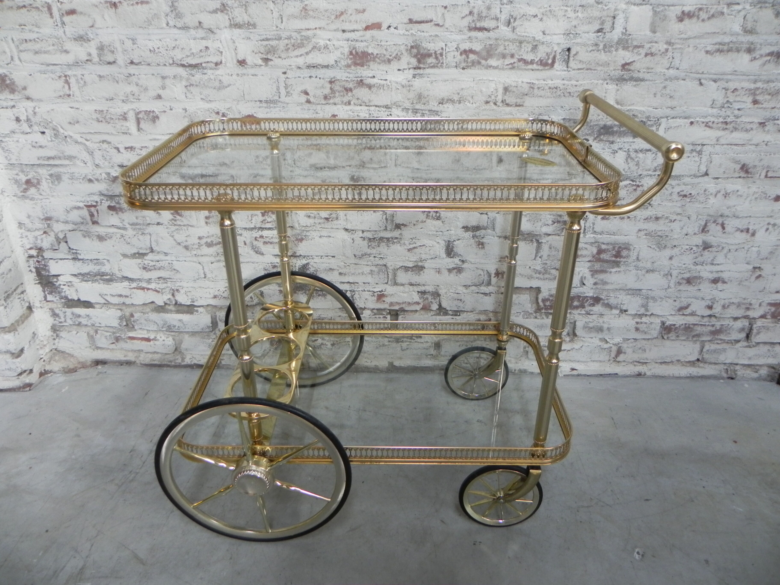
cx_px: 390
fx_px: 586
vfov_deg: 53.1
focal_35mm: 26
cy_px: 292
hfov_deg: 67.3
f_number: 2.8
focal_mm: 4.6
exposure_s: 1/30
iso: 318
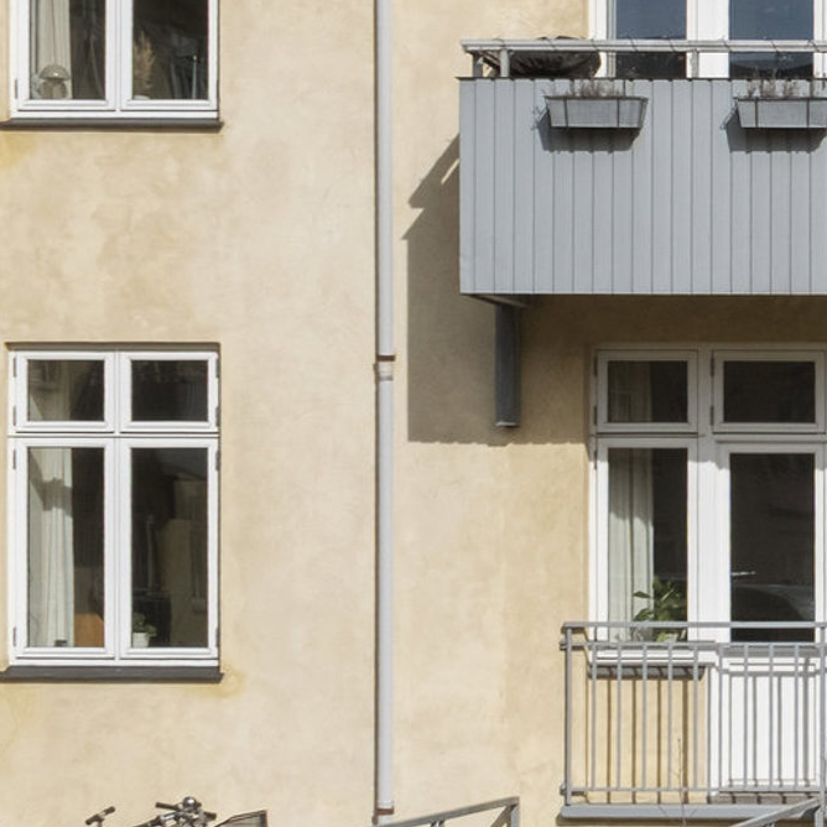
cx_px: 1332
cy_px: -161
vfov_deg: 13.4
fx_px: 3433
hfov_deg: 12.8
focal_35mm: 127
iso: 320
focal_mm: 17
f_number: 8
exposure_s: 1/1000
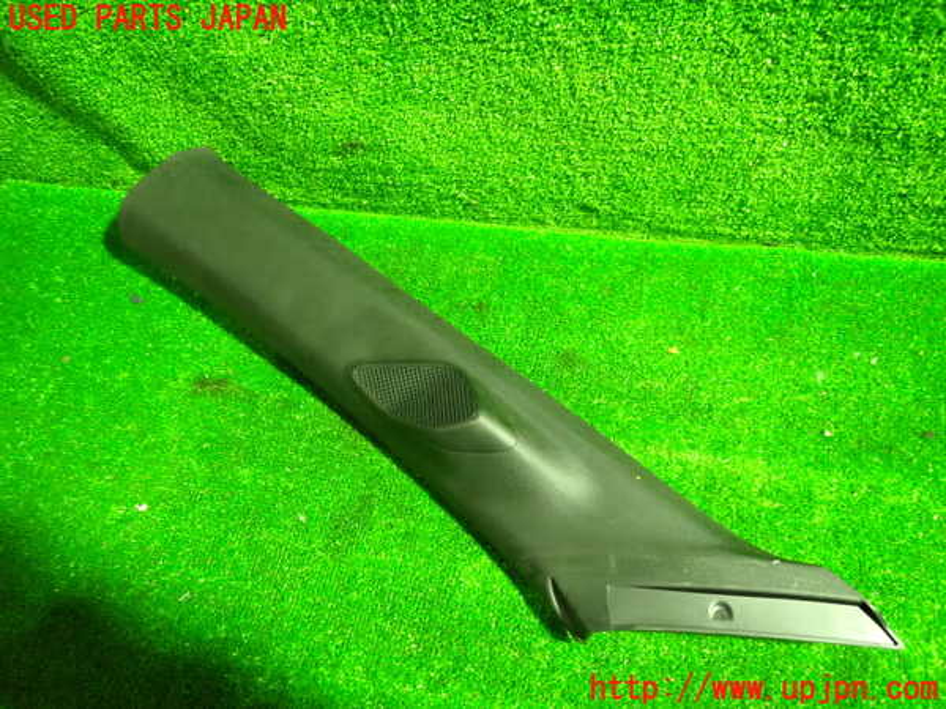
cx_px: 473
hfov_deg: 69.4
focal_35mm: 25
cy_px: 354
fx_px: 683
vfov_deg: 54.9
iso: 1250
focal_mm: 4.5
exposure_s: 1/60
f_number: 2
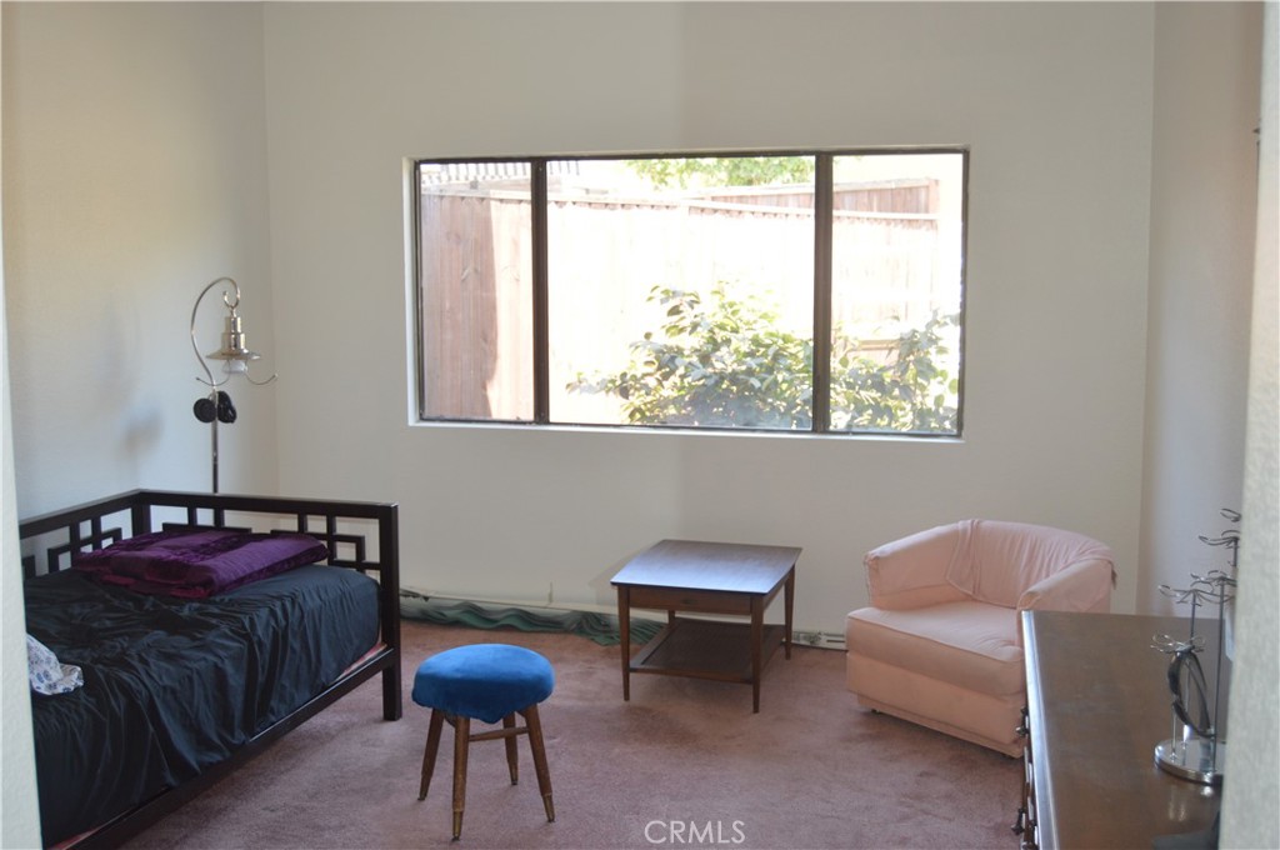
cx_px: 640
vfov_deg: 36.8
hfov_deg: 53.2
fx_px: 1278
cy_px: 425
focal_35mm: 36
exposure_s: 1/100
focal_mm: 24
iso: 400
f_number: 4
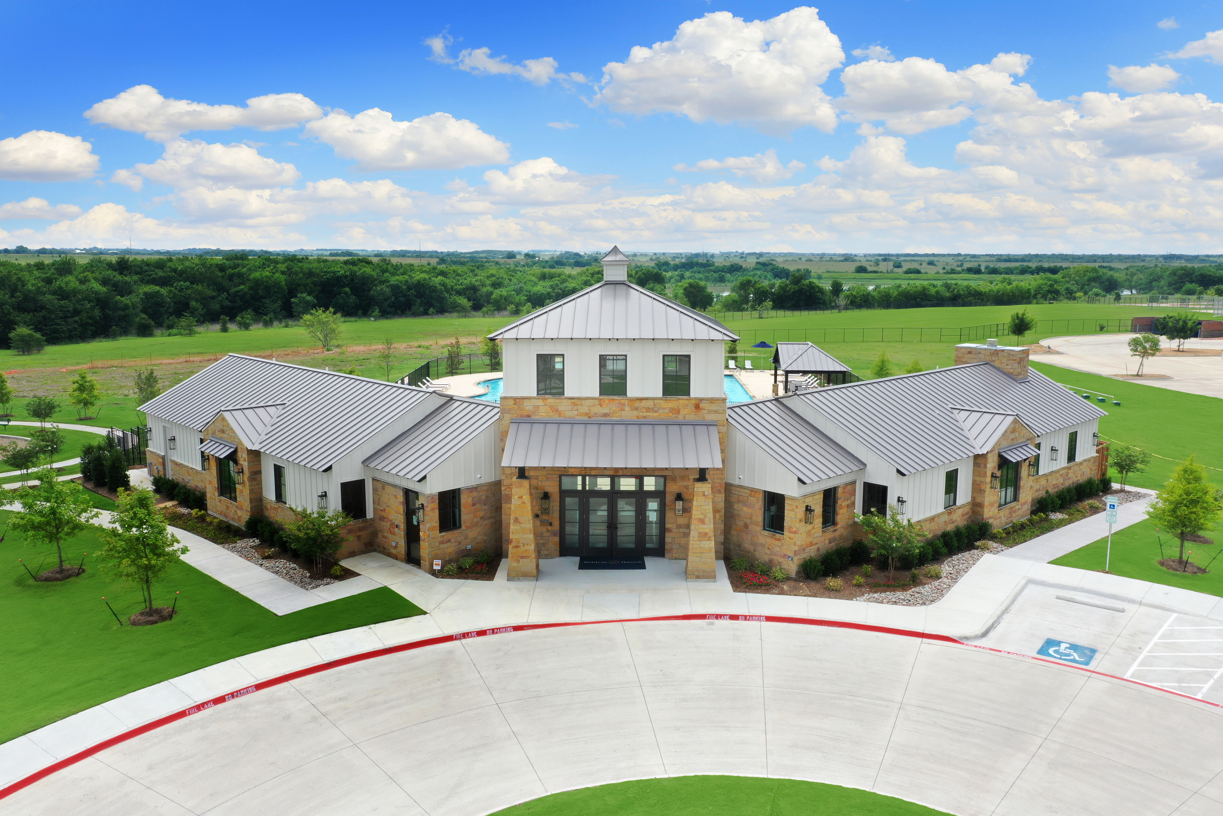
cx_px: 612
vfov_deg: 46.4
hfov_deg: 65.5
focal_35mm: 28
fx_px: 951
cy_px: 408
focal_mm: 10.26
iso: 100
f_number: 8
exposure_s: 1/160
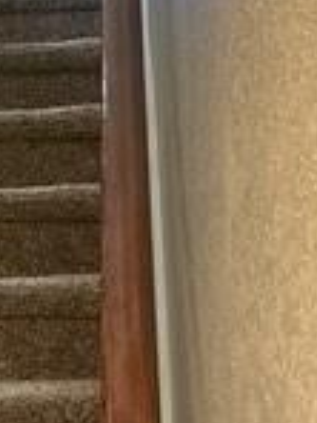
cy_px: 240
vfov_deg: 15.8
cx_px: -157
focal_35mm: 125
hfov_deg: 11.4
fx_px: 1526
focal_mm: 3
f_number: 1.8
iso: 160
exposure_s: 1/60
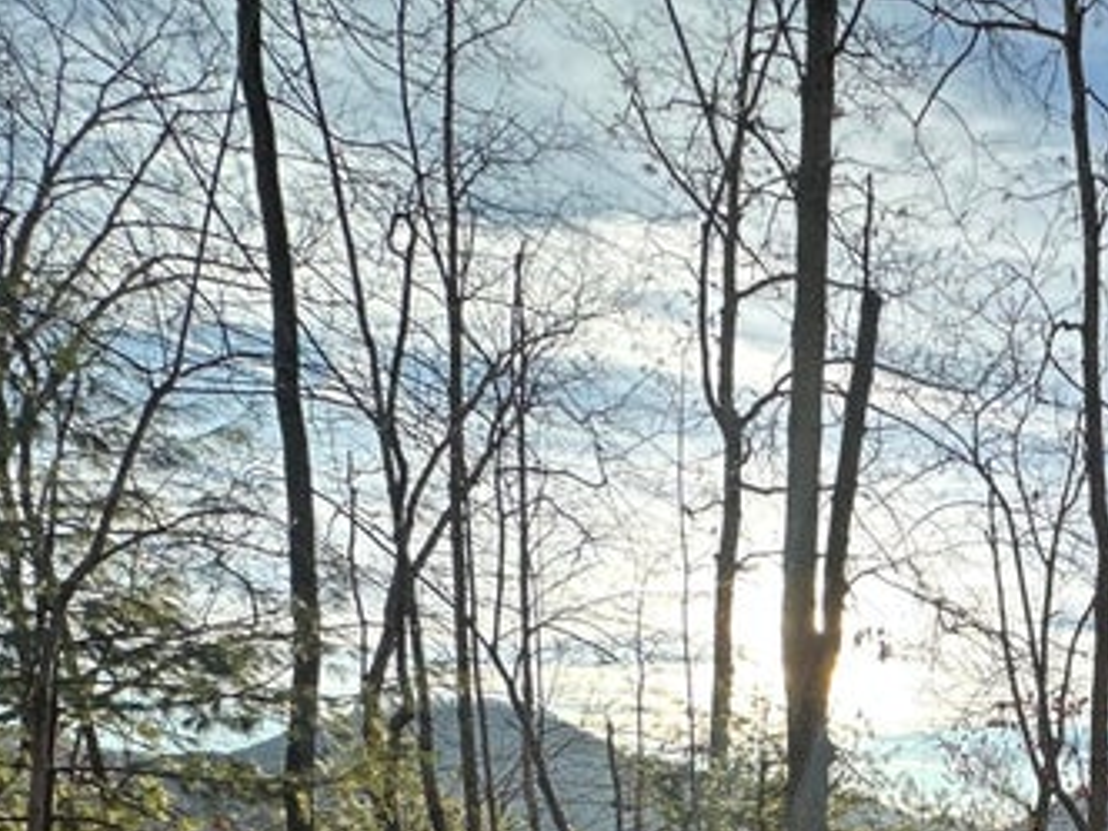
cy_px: 1011
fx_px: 1152
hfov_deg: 40.6
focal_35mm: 36
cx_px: 1240
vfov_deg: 32.4
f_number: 2.2
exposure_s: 1/540
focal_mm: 2.22
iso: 40
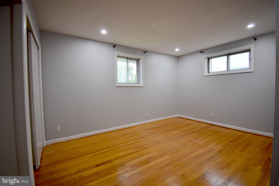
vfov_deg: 77.3
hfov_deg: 100.4
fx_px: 116
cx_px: 140
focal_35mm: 15
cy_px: 93
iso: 450
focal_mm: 10
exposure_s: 1/60
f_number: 4.5
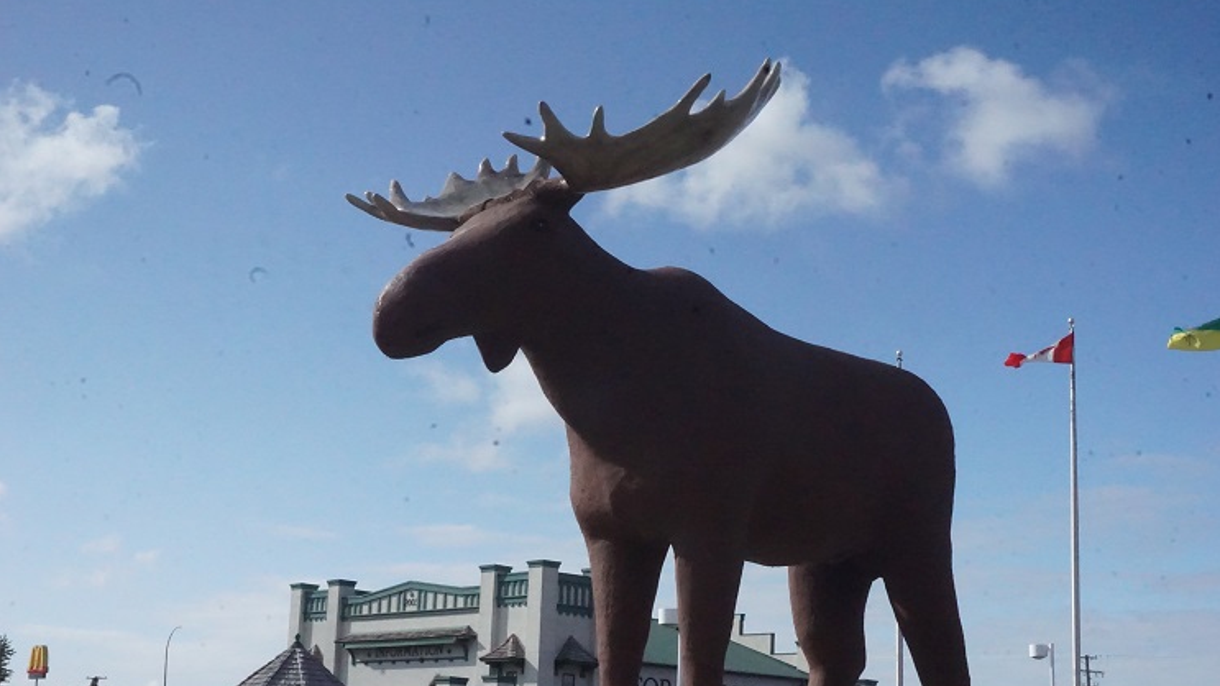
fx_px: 1796
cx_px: 614
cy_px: 405
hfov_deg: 37.5
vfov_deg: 21.6
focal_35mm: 56
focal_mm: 35
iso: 10000
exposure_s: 1/4000
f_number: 25
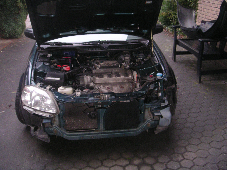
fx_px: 249
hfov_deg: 49.0
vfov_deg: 37.7
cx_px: 114
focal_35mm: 38
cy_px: 85
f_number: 2.8
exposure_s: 1/45
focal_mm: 6
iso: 160
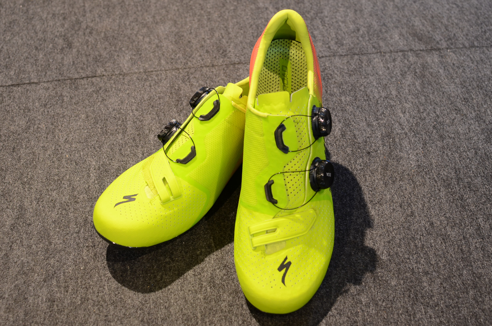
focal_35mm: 52
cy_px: 163
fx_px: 716
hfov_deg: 37.9
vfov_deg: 25.6
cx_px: 246
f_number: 5
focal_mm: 35
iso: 640
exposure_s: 1/100
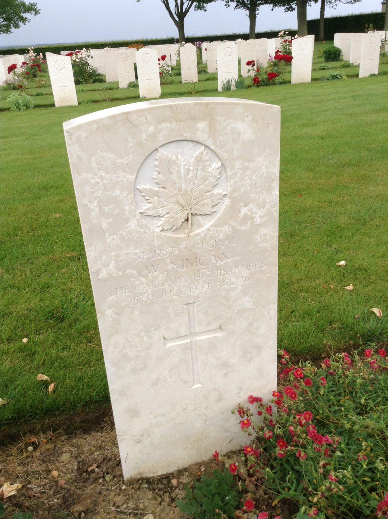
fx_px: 495
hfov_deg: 42.8
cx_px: 194
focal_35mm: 33
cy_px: 260
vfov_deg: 55.4
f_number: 2.4
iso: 32
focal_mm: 3.3
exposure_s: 1/337
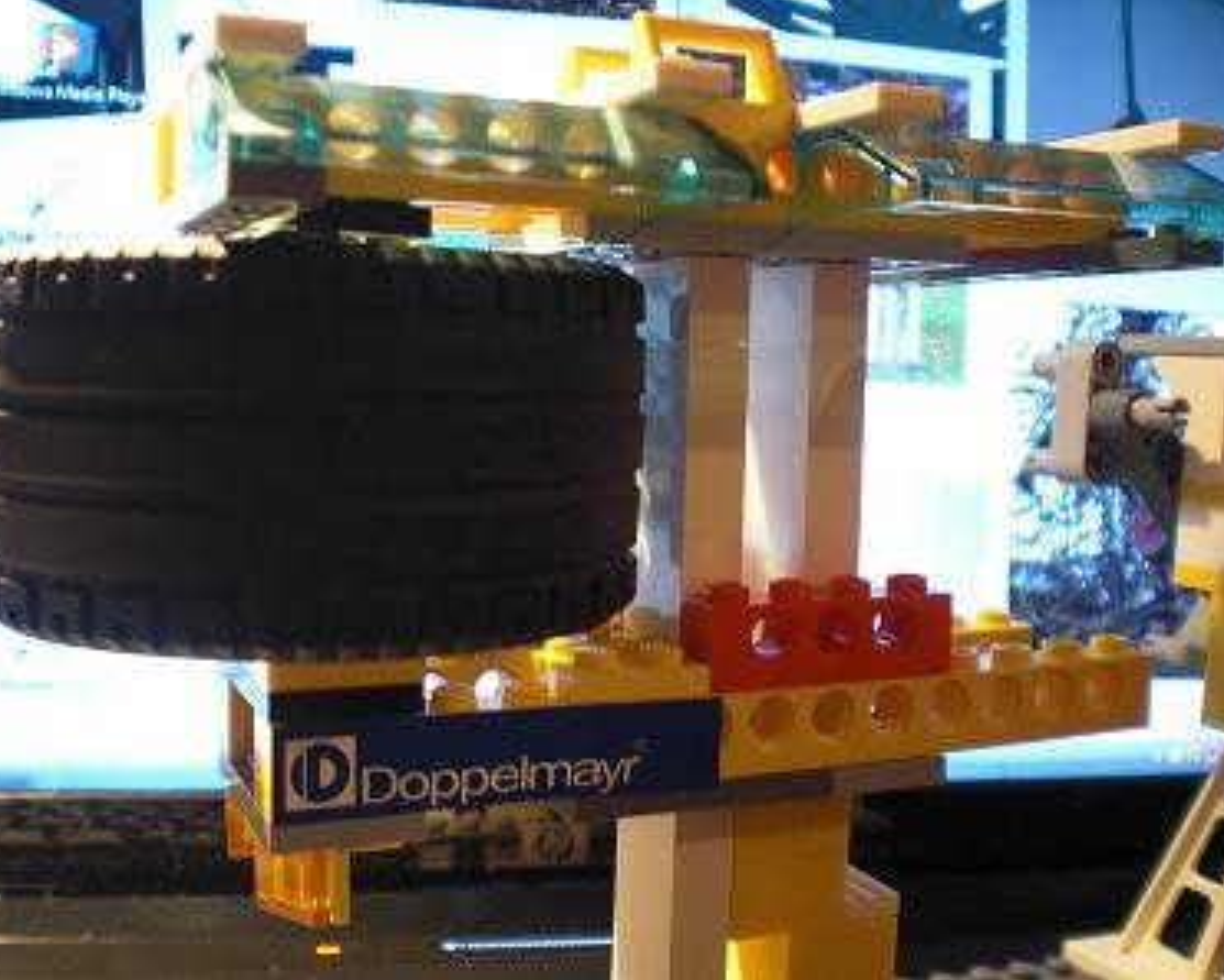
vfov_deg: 37.4
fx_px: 1449
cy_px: 488
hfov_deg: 45.8
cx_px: 581
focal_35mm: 40
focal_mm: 6.3
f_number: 3.1
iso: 200
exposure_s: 1/5
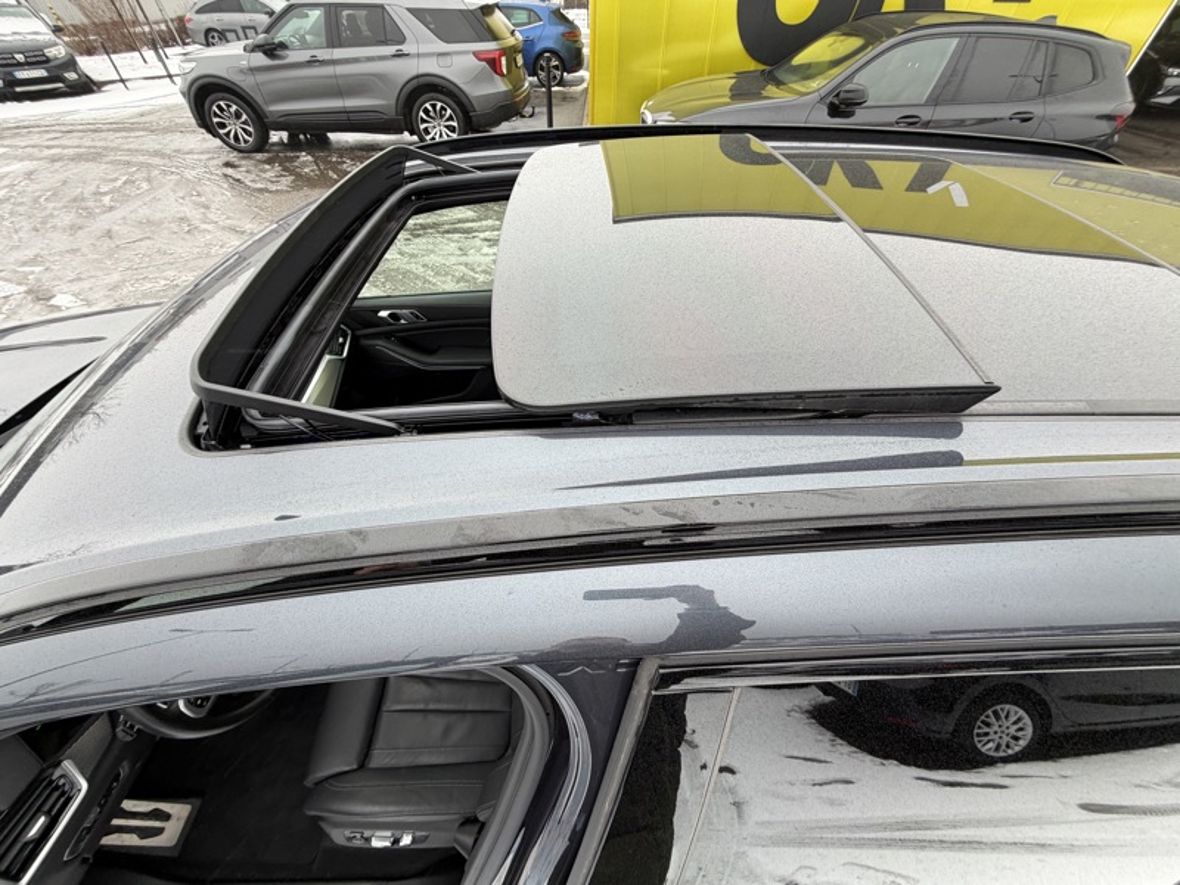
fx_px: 477
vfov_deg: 85.7
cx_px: 590
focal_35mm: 14
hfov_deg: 102.1
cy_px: 442
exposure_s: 1/121
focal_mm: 2.22
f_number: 2.2
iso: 50
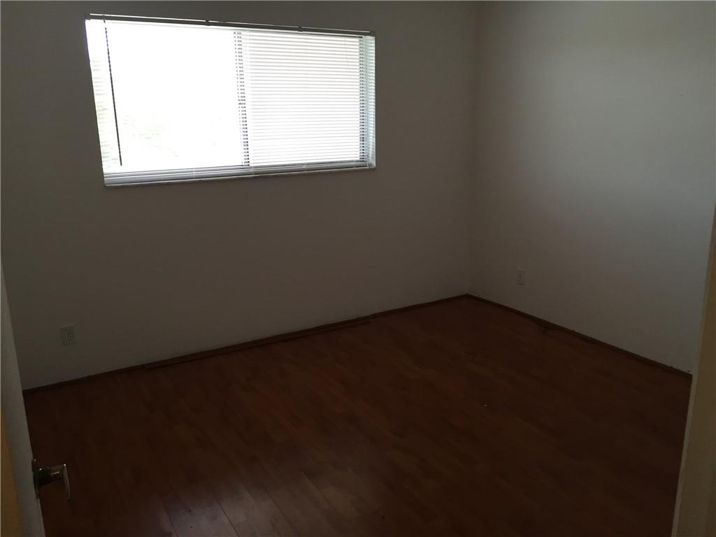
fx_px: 600
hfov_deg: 61.7
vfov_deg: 48.2
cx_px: 358
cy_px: 268
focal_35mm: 29
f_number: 2.2
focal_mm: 4.15
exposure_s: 1/40
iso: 40
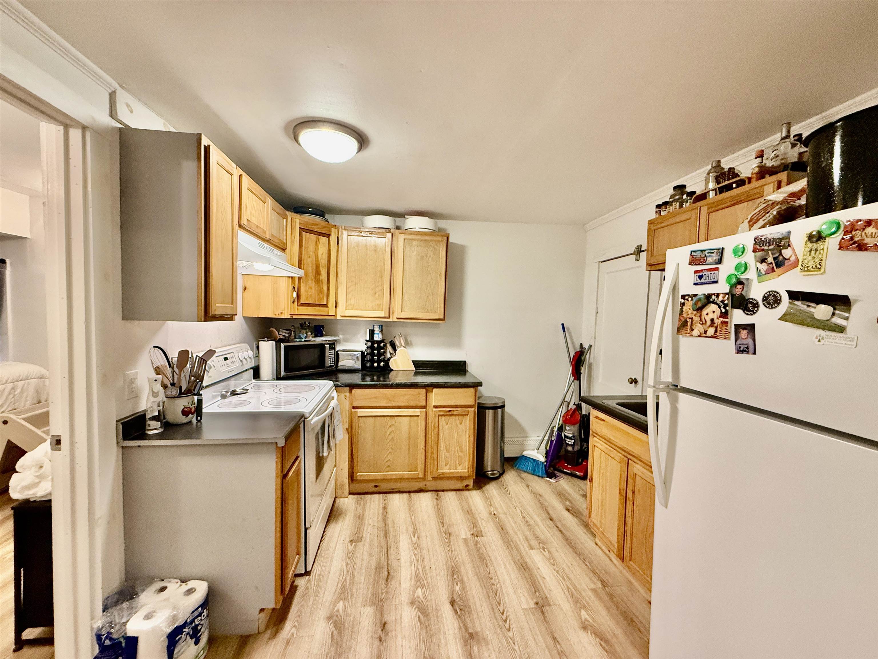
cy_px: 330
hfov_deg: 102.1
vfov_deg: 85.7
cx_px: 439
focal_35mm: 14
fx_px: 355
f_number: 2.2
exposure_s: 1/60
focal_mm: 2.22
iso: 400
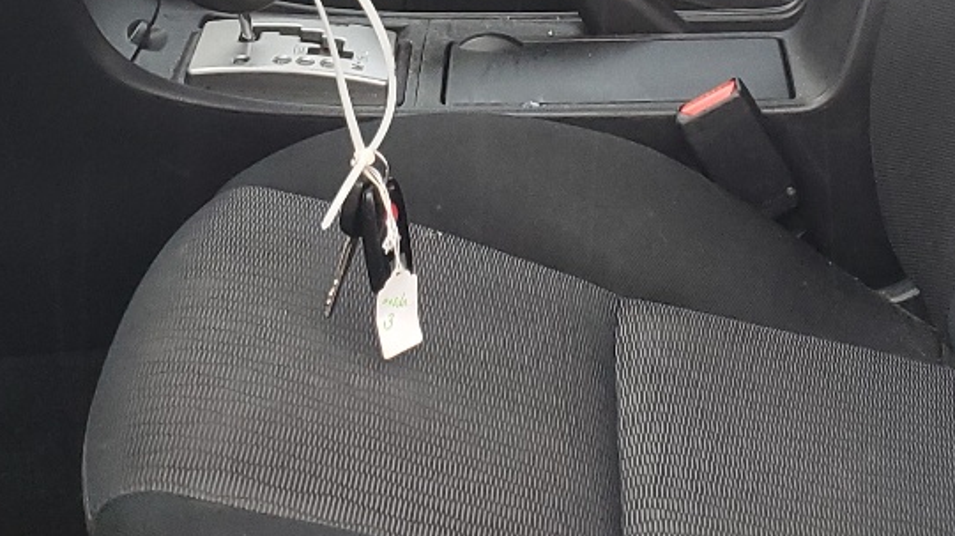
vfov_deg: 13.9
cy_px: -126
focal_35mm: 84
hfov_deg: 25.3
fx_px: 2126
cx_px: 500
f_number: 1.5
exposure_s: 1/60.2
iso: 97
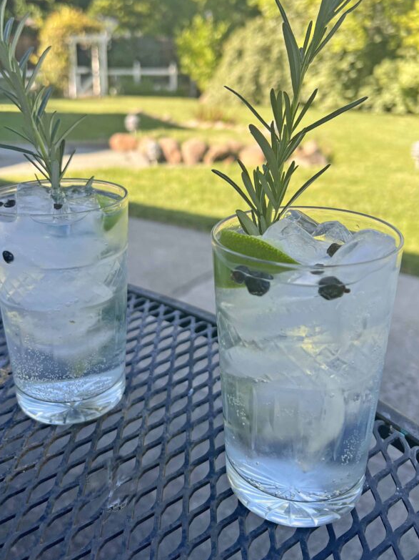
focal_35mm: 34
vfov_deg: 53.9
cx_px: 188
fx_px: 549
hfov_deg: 41.7
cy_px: 256
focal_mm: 5.7
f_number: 1.5
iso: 50
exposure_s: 1/718
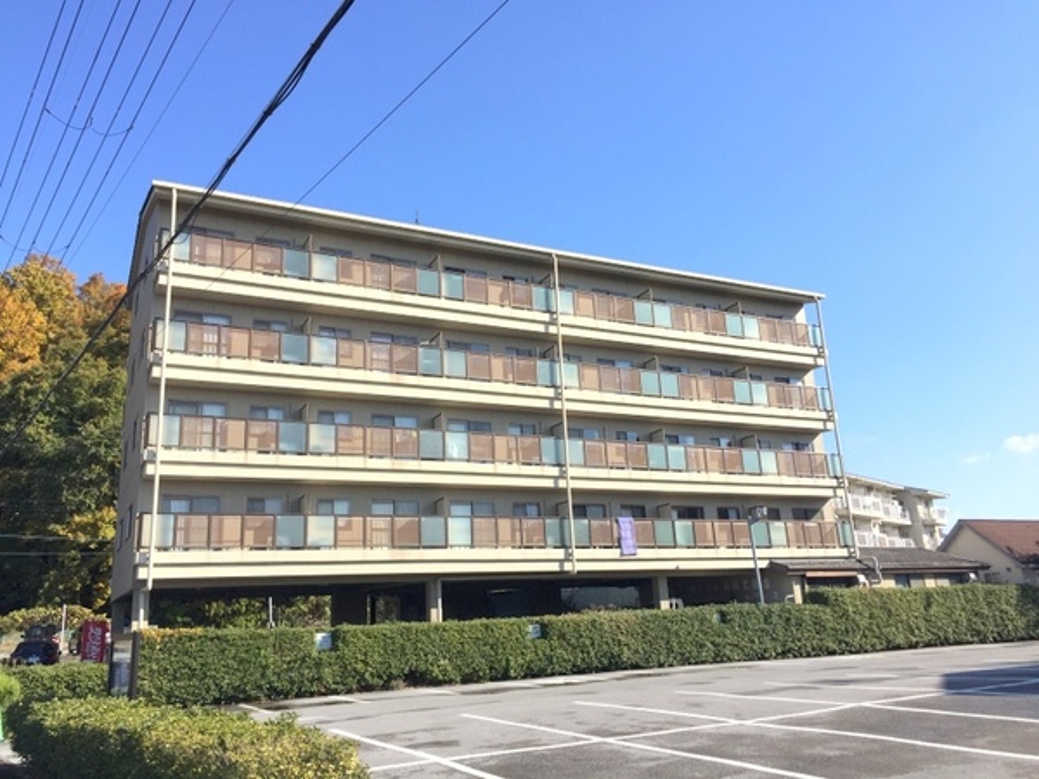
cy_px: 390
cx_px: 520
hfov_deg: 61.7
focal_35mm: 29
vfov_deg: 48.2
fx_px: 870
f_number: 2.2
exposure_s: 1/1883
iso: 32
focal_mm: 4.15
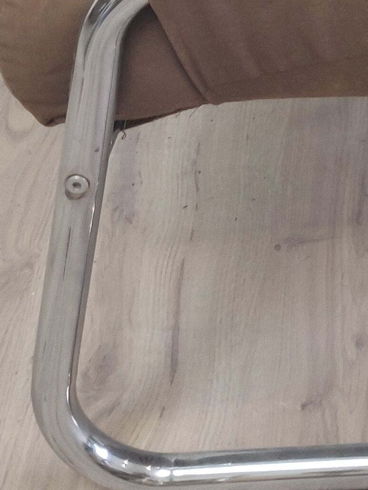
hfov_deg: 12.2
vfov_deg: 15.2
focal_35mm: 112
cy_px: -394
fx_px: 1589
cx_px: 649
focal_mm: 4.25
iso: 320
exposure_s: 1/50
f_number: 1.7
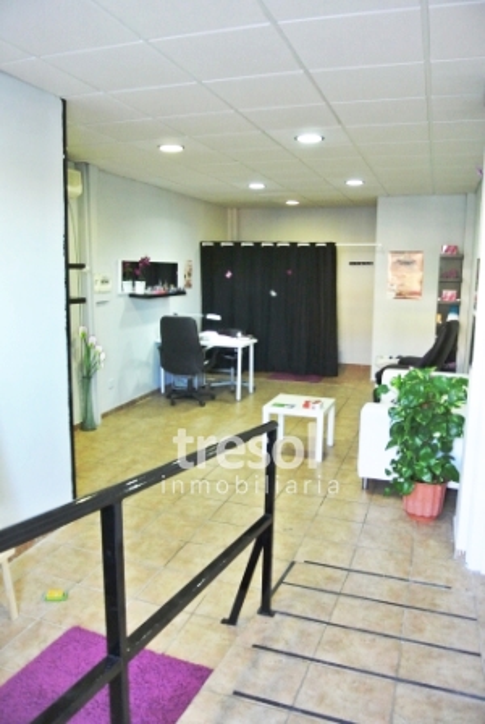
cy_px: 362
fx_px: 544
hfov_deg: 48.1
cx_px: 242
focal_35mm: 27
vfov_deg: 67.3
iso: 800
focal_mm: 10
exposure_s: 1/40
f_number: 3.5
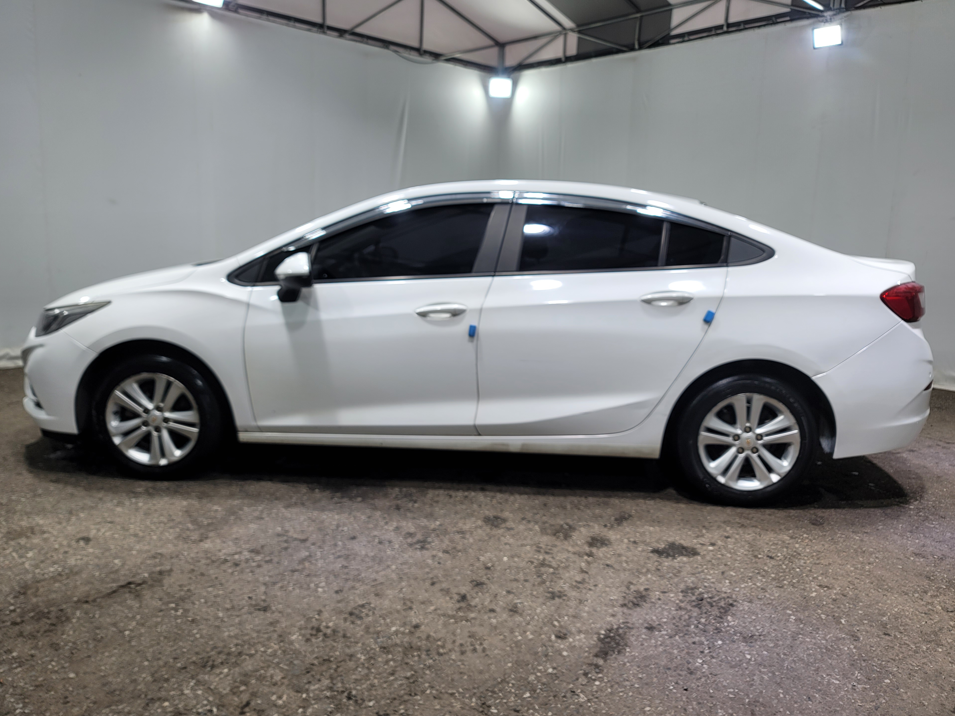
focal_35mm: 26
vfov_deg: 53.1
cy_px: 348
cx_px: 474
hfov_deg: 67.3
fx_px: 717
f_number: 1.8
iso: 32
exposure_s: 1/120
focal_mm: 7
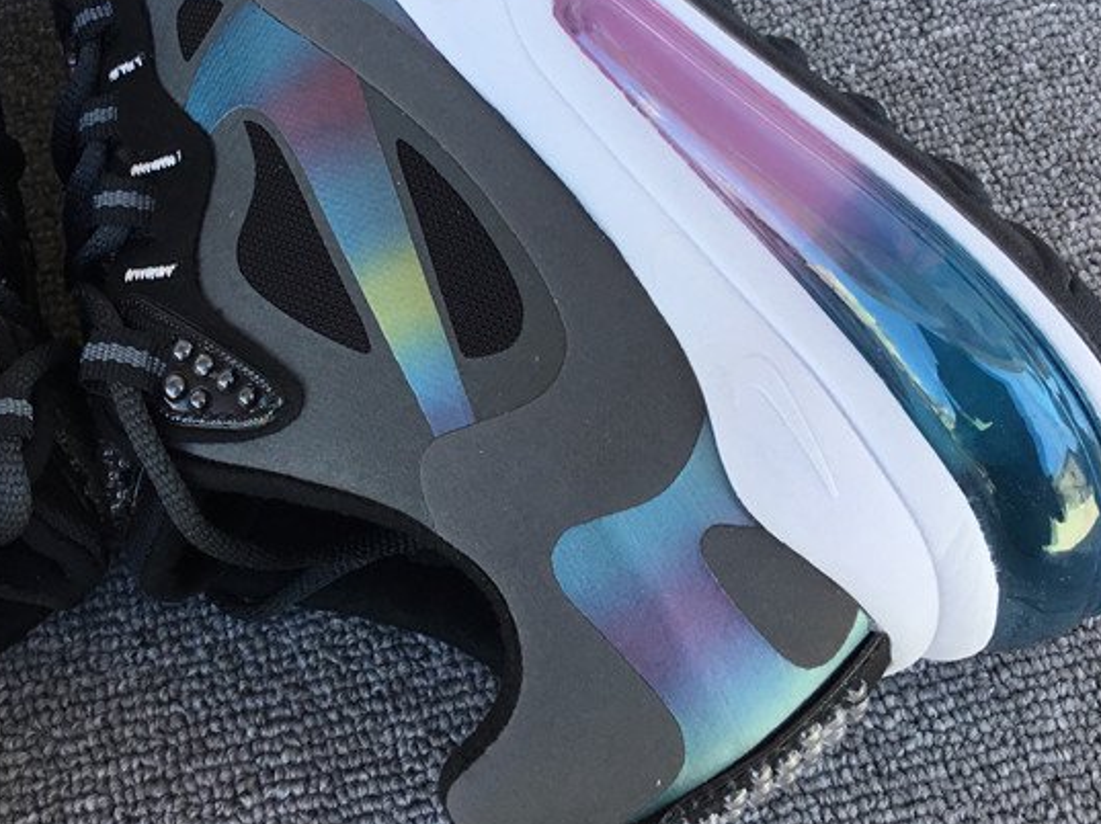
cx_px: 467
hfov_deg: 36.8
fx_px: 1653
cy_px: 235
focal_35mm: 52
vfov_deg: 27.7
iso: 32
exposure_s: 1/100
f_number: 2.4
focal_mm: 3.3
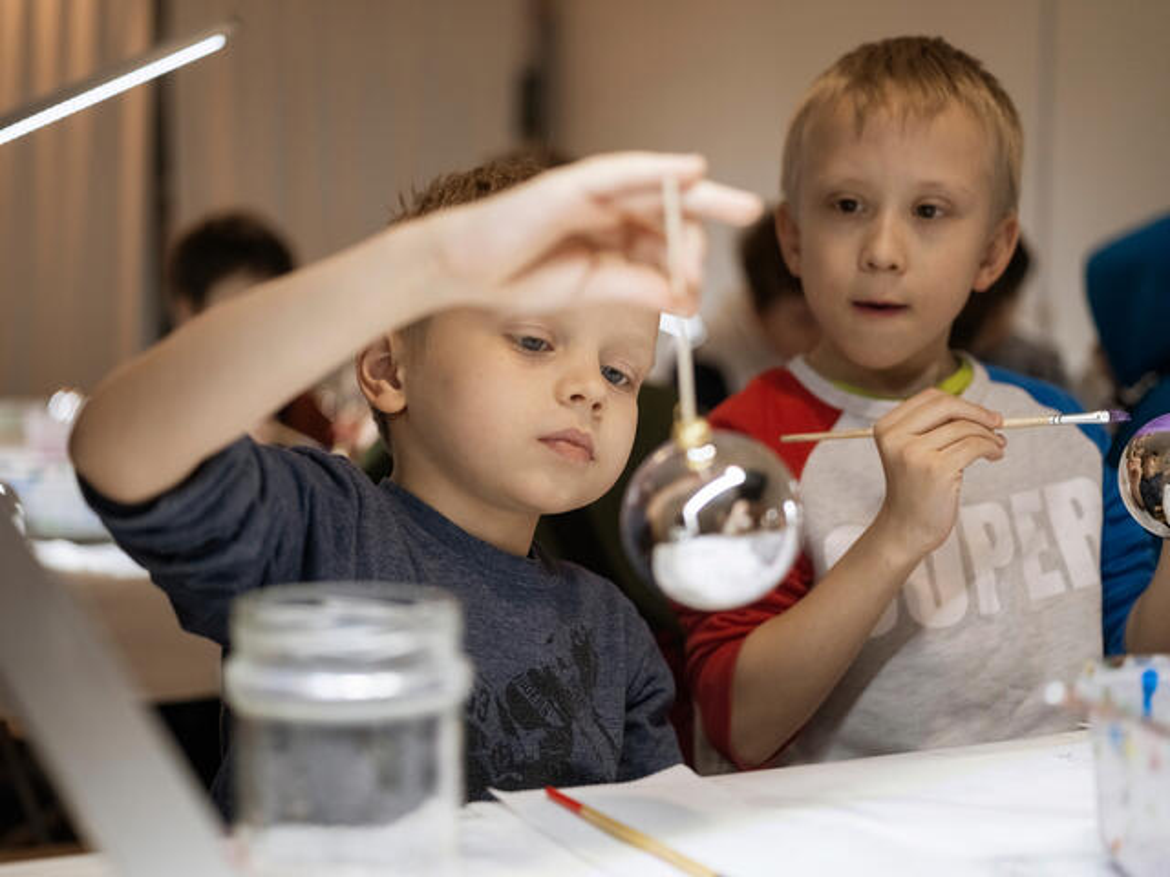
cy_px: 438
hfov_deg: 38.2
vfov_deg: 29.1
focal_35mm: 50
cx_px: 585
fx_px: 1690
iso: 3200
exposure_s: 1/640
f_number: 2.8
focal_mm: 63
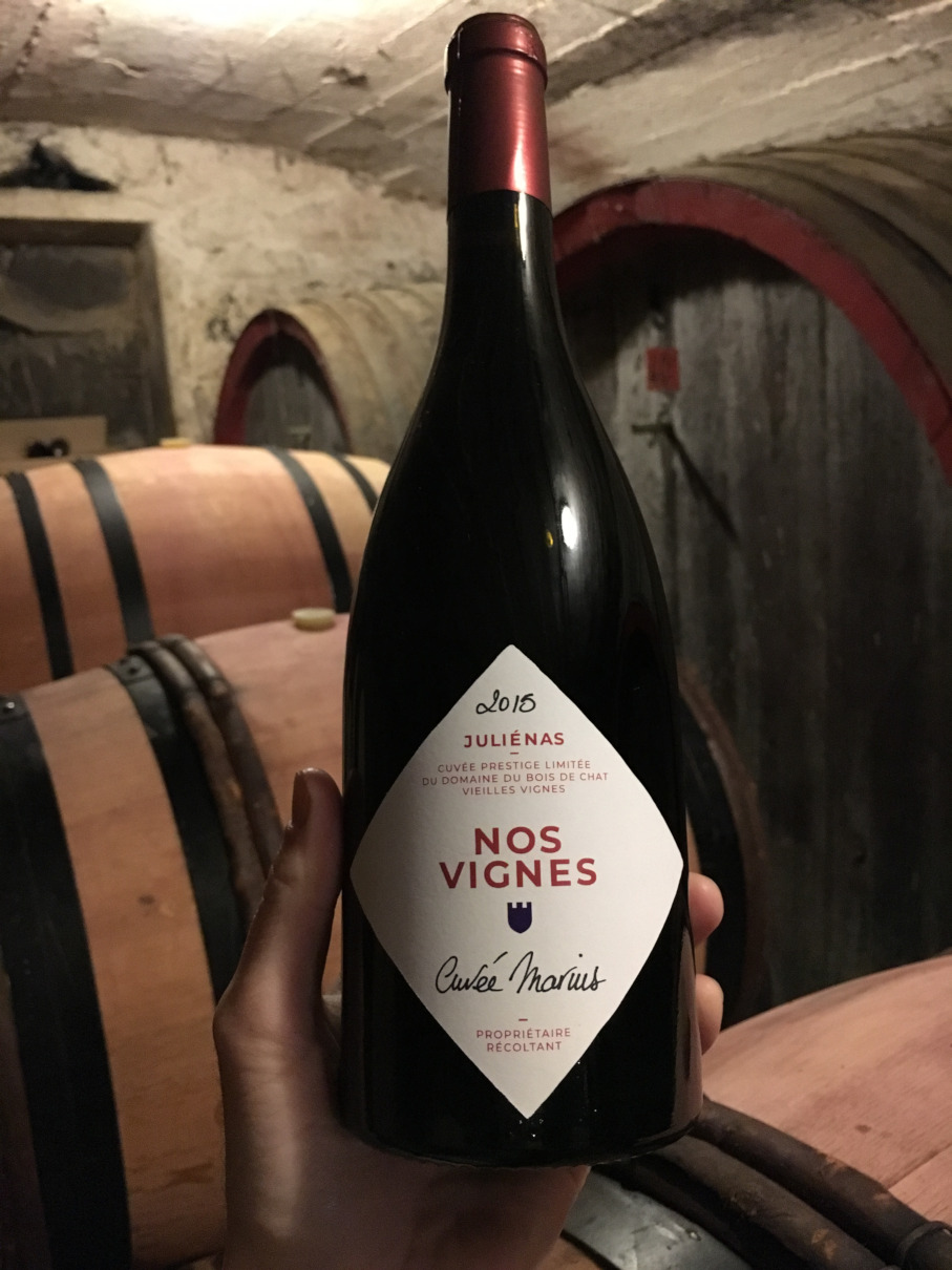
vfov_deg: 61.7
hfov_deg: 48.2
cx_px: 476
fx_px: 1064
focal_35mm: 29
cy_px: 635
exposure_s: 1/17
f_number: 2.2
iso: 320
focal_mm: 4.15
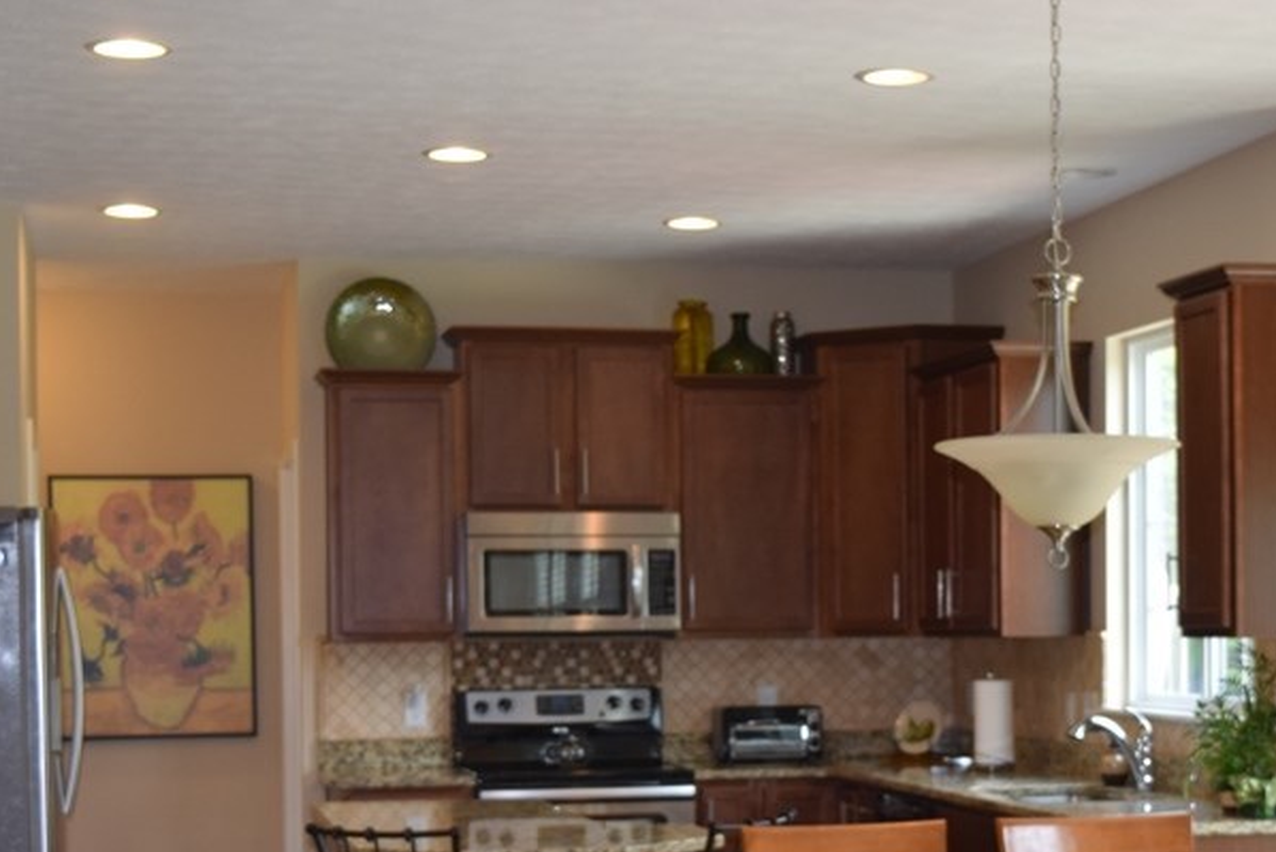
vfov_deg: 17.6
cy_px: 693
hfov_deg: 26.2
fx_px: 2730
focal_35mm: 77
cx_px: 811
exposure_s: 1/125
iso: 640
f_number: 5.6
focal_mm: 30
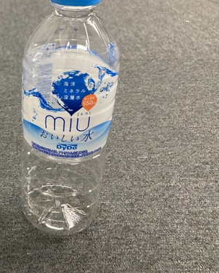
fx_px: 373
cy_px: 116
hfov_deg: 30.3
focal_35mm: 46
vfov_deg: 40.2
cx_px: -4
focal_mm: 3.99
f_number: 1.8
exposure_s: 1/60
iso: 160
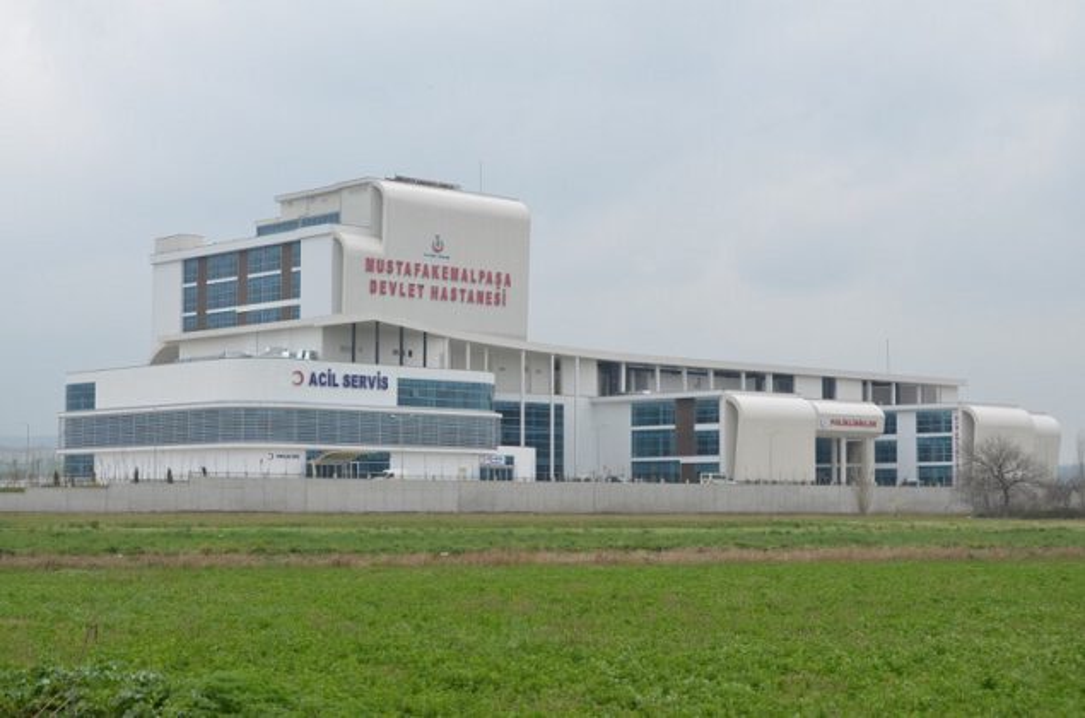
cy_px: 359
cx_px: 542
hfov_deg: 33.5
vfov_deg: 22.5
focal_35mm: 60
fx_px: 1804
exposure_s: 1/200
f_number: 9
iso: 100
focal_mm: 40
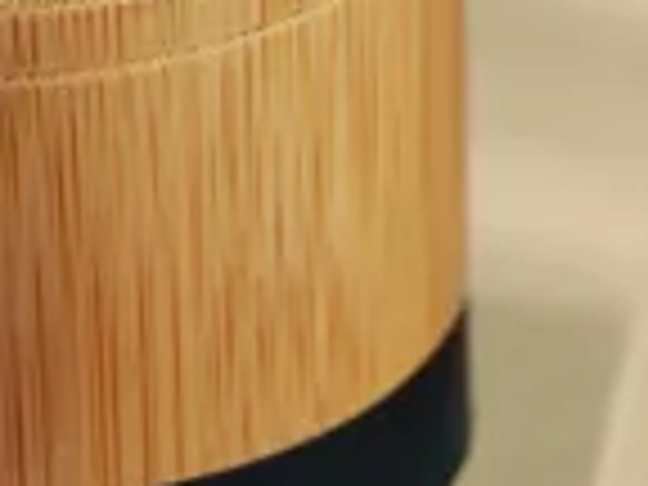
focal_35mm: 350
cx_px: -32
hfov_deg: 5.6
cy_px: 340
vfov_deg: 4.2
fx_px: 6552
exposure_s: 1/125
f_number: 8
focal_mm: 105
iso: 800
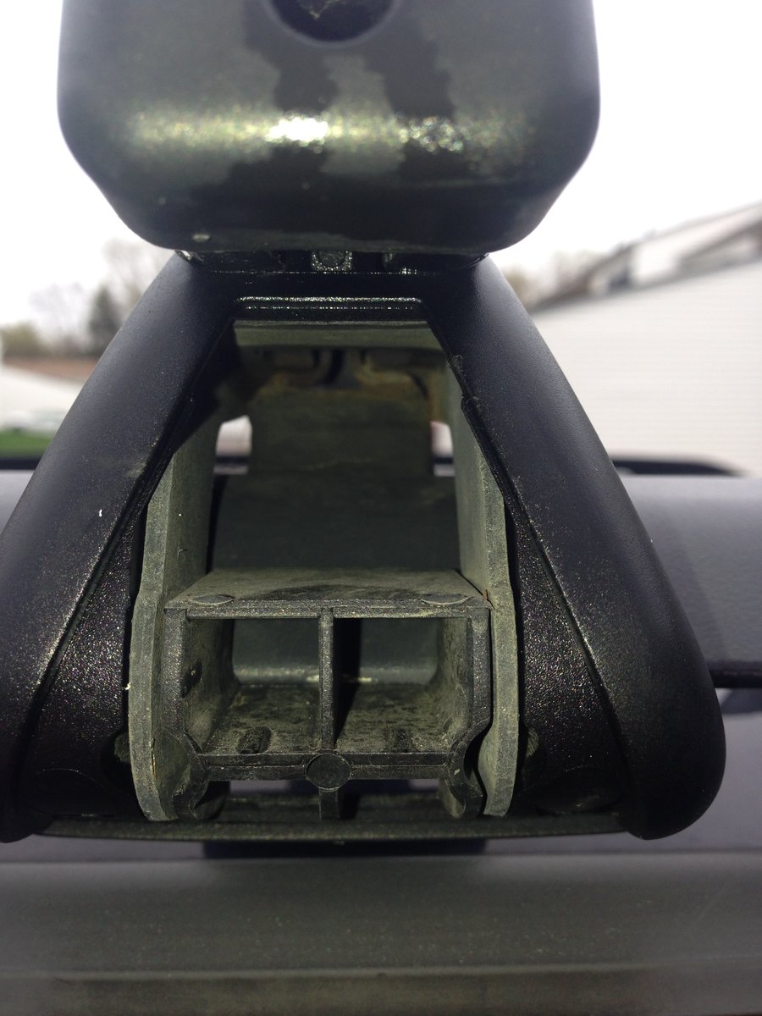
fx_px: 969
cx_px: 381
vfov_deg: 55.4
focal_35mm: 33
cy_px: 508
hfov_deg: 42.9
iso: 50
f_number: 2.4
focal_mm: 4.12
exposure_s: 1/133
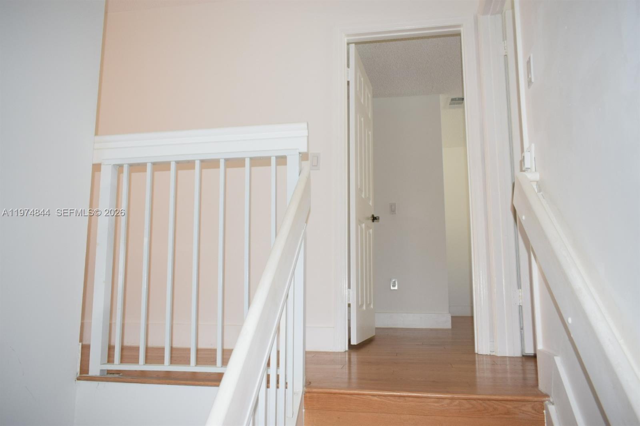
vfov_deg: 47.9
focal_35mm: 27
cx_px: 320
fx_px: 480
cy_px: 213
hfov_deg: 67.4
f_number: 5
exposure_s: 1/100
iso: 800
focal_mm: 18
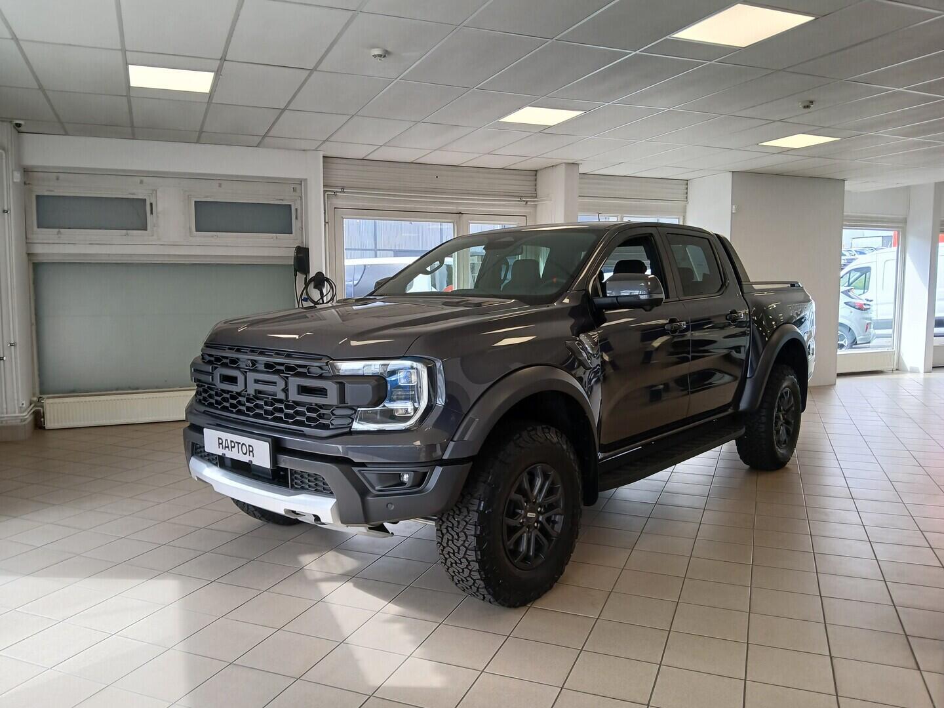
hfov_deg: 67.3
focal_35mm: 26
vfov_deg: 53.1
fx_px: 709
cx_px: 472
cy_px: 354
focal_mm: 3.98
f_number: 1.8
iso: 25
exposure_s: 1/50
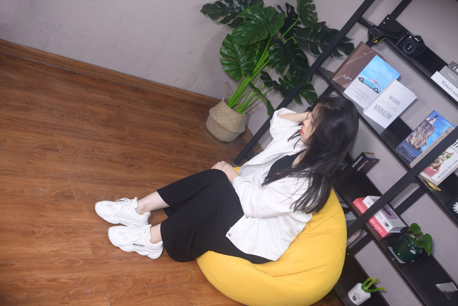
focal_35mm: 35
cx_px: 229
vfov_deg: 37.9
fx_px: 445
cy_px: 153
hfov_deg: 54.4
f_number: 4
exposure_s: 1/125
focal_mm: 35
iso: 400
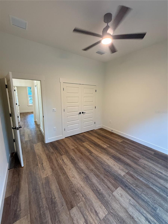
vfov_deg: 102.1
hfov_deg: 85.7
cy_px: 112
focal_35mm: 14
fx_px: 91
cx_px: 84
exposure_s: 1/60
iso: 400
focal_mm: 2.22
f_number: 2.2
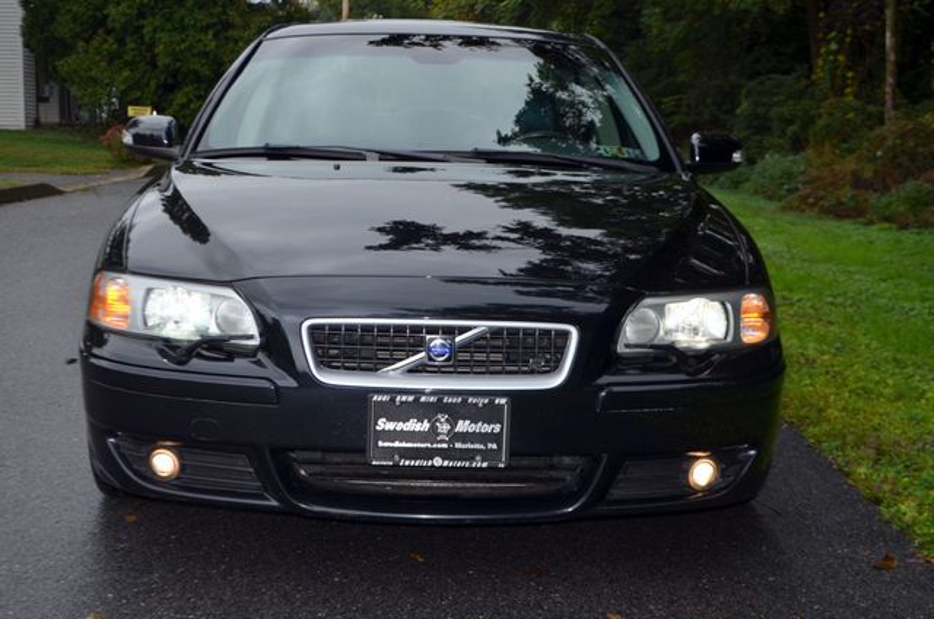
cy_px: 310
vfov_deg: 25.0
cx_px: 467
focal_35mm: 54
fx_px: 1398
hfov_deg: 36.9
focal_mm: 36
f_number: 5
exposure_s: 1/200
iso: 140
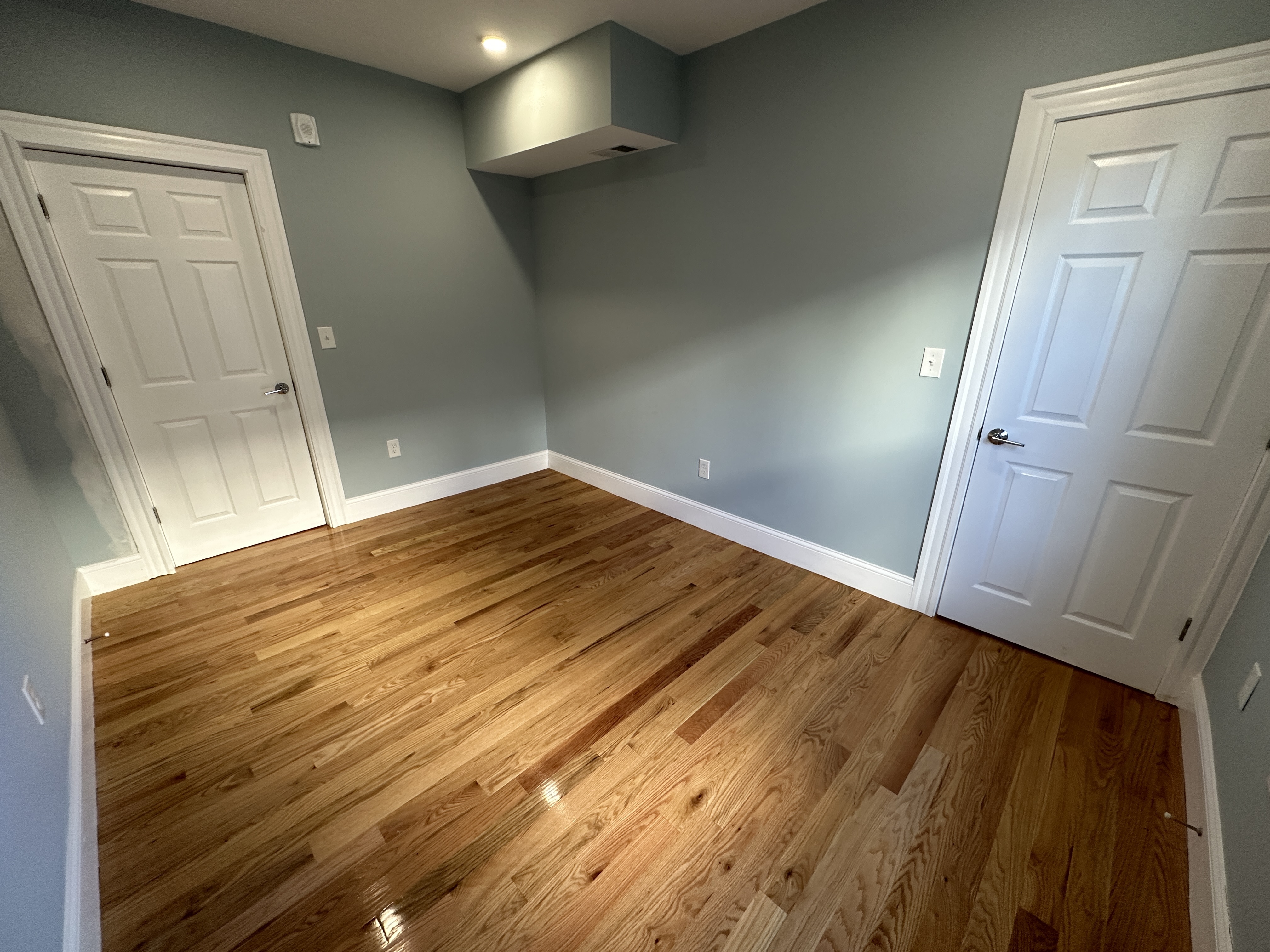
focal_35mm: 14
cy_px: 476
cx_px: 635
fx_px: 514
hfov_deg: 102.1
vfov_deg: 85.7
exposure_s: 1/60
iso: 160
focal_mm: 2.22
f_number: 2.2
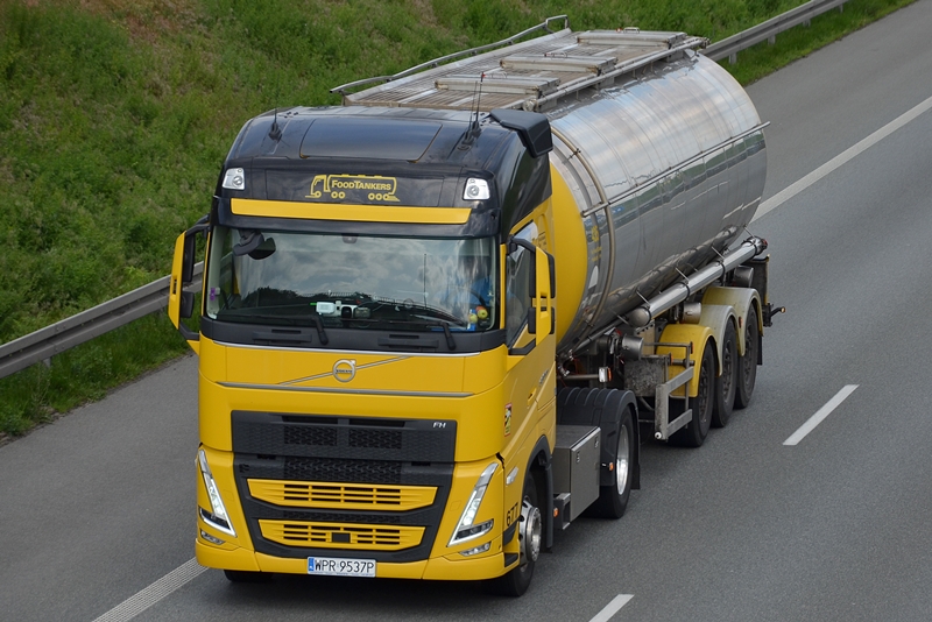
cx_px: 466
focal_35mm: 158
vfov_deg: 8.7
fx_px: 4079
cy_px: 311
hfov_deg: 13.0
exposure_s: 1/800
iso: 200
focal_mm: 105
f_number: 5.6
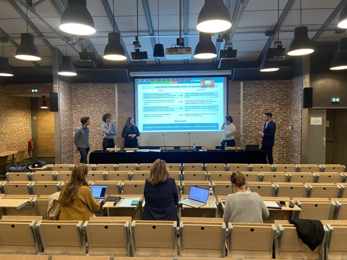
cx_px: 174
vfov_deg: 53.1
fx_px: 261
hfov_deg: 67.3
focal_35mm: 26
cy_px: 130
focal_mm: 4.25
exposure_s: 1/50
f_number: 1.8
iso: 320
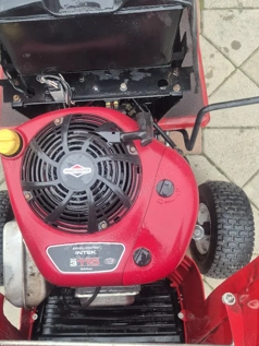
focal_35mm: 29
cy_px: 186
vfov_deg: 61.6
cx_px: 103
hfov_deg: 48.0
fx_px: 289
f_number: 1.8
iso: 100
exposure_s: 1/182
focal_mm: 5.4
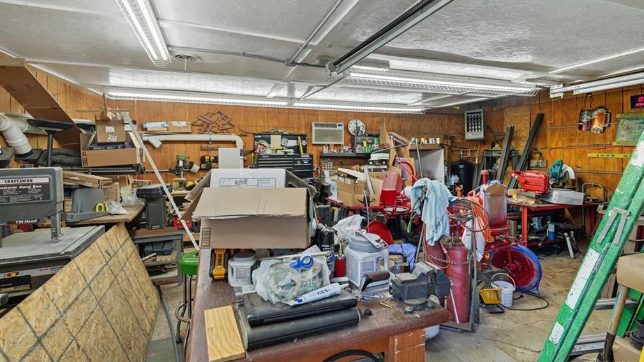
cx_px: 323
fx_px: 290
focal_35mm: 17
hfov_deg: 95.9
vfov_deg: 63.6
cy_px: 156
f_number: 4
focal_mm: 16
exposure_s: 1/1000
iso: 100
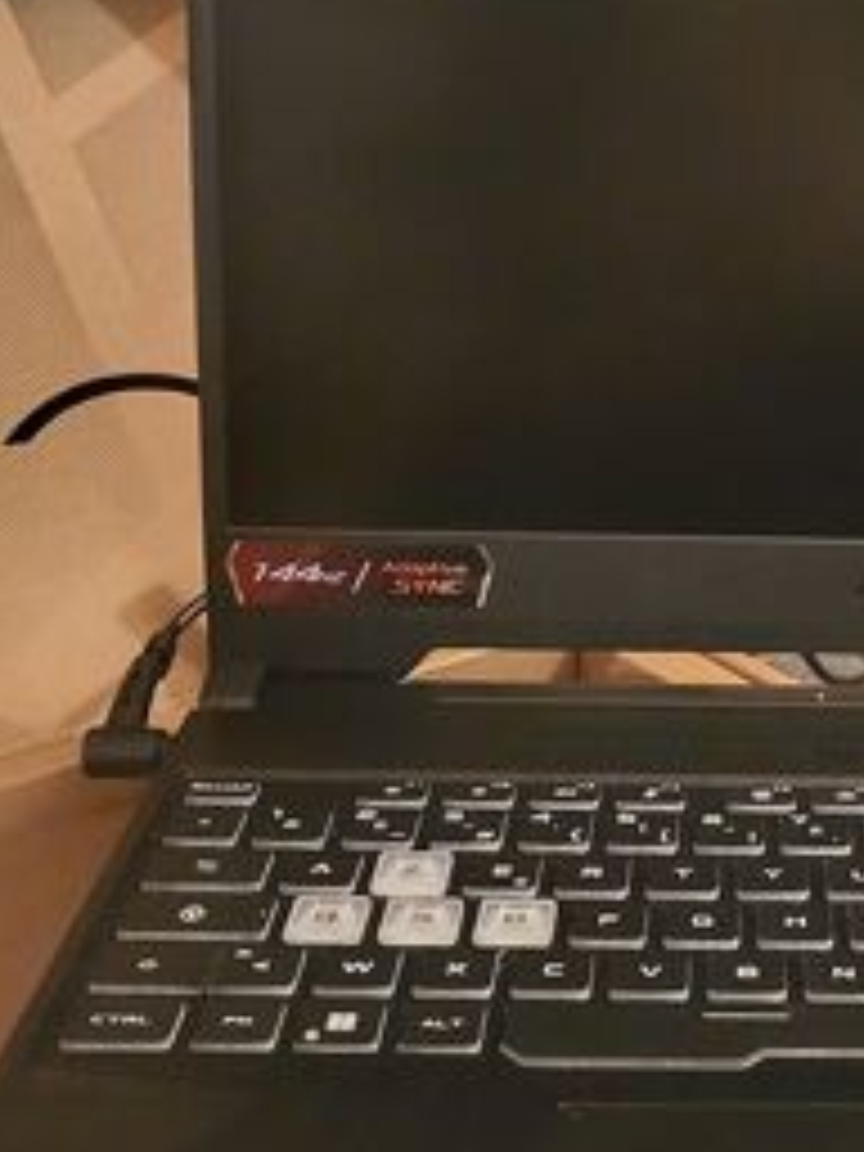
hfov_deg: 21.6
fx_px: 2163
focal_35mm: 65
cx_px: 918
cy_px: 472
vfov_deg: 29.8
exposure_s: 1/14
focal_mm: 4.25
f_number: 1.8
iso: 1250
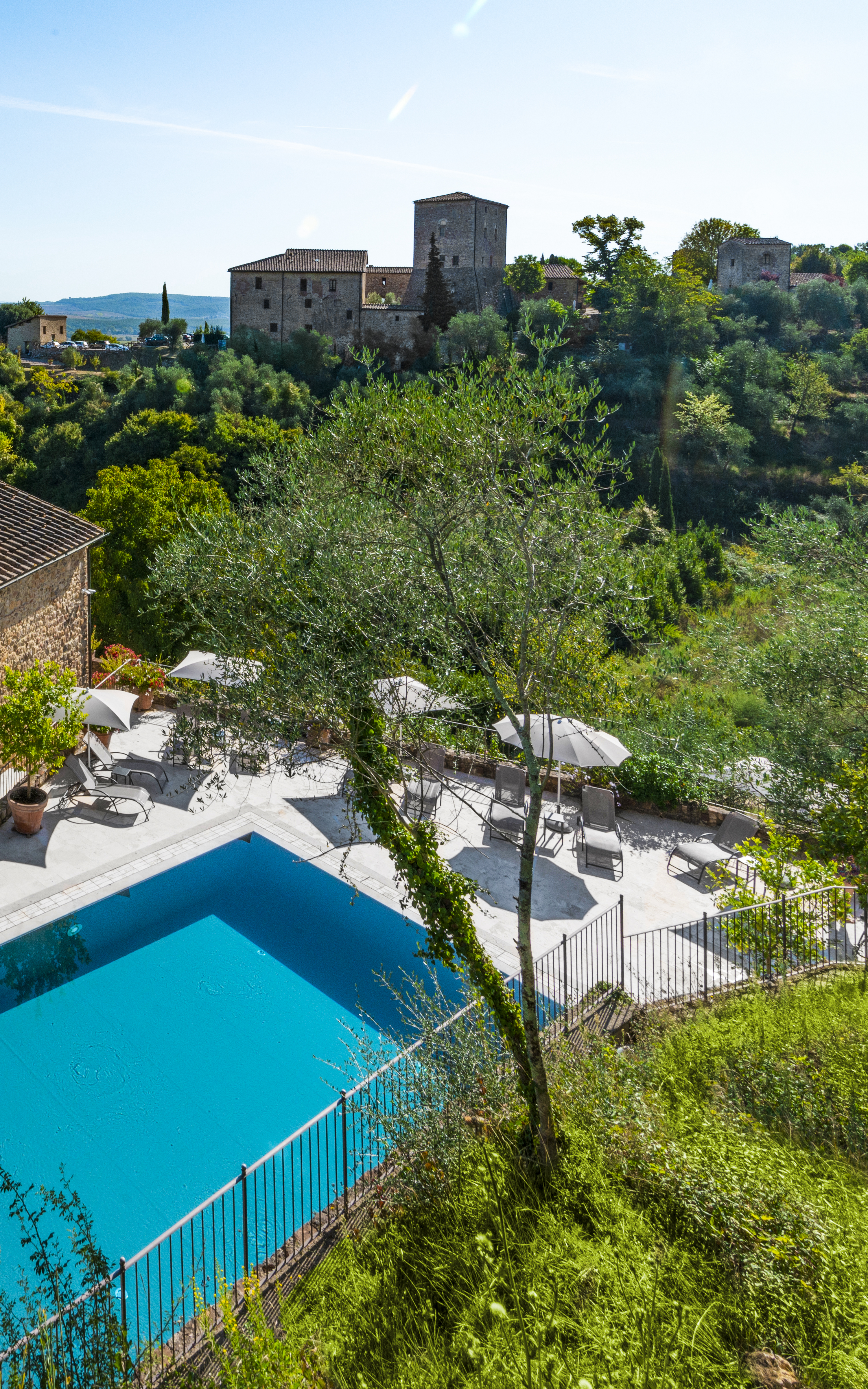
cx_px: 62
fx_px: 946
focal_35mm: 25
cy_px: 680
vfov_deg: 72.5
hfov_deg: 44.2
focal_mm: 16
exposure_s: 1/160
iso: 200
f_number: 20
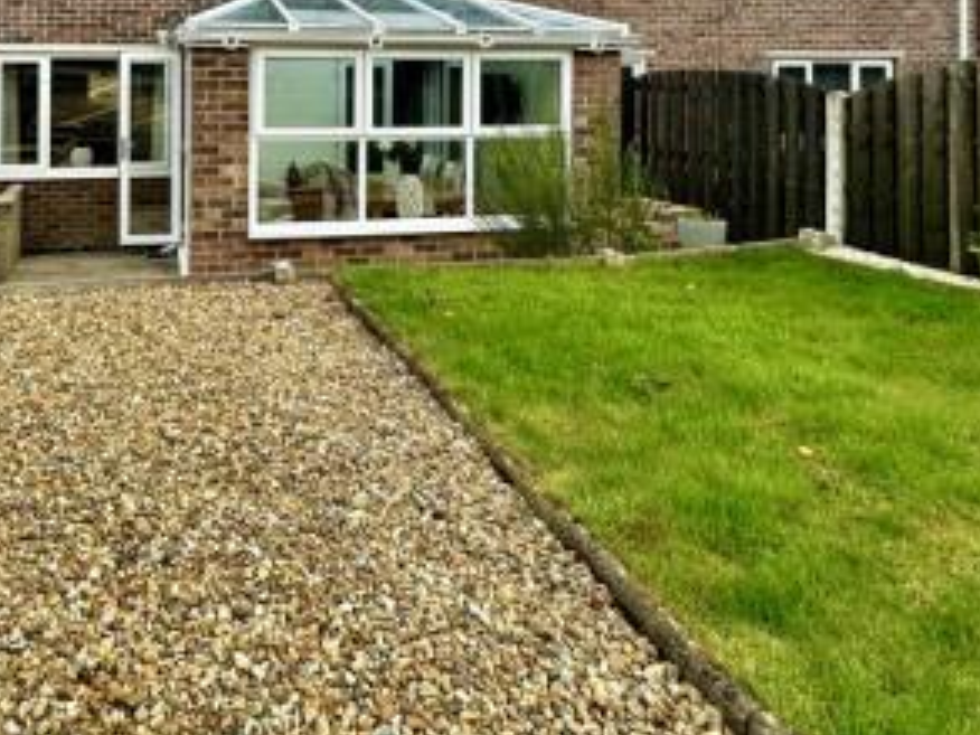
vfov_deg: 44.5
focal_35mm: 28
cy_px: 52
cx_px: 314
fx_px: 793
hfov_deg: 61.6
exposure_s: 1/716
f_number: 2.2
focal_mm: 2.22
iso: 40
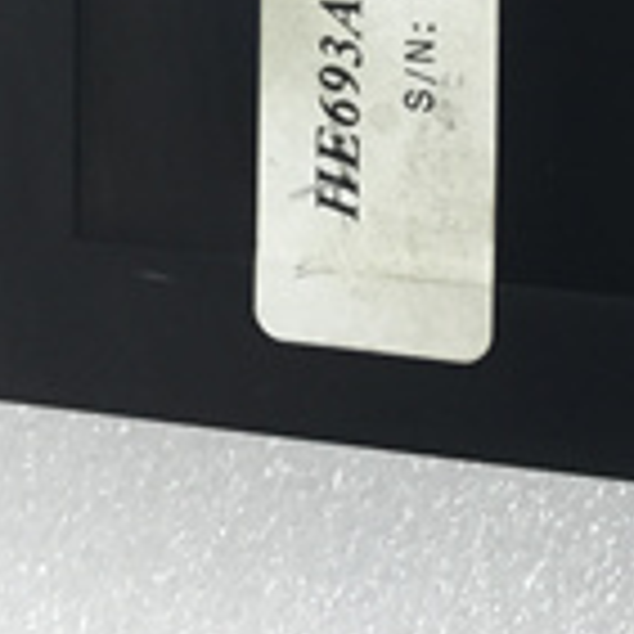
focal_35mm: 88
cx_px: 355
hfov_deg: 19.7
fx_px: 1823
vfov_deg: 18.6
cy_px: -151
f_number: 1.8
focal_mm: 3.99
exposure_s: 1/113
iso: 20
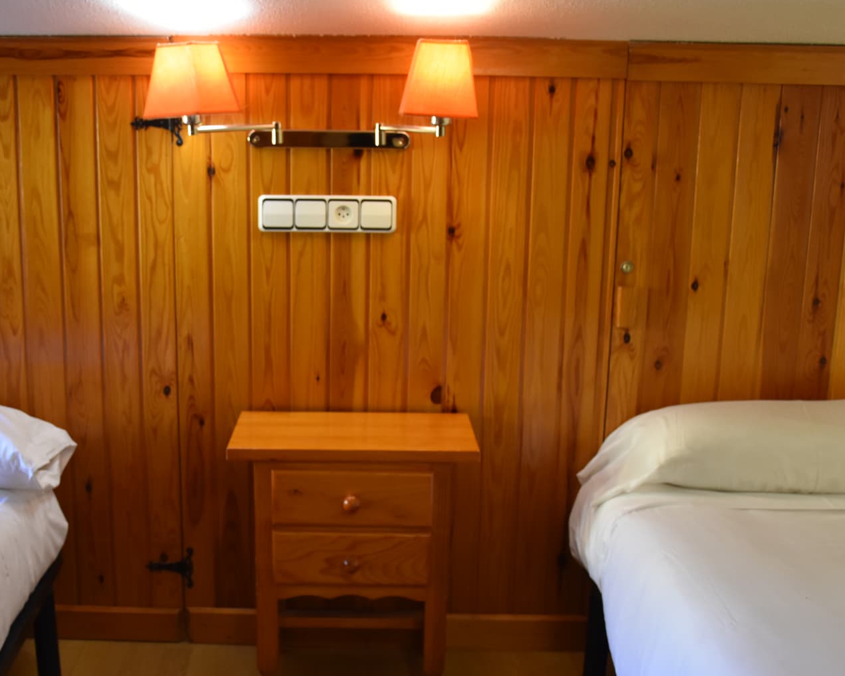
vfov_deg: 32.2
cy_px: 400
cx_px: 335
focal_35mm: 47
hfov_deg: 39.6
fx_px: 1169
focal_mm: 21
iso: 800
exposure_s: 1/60
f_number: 4
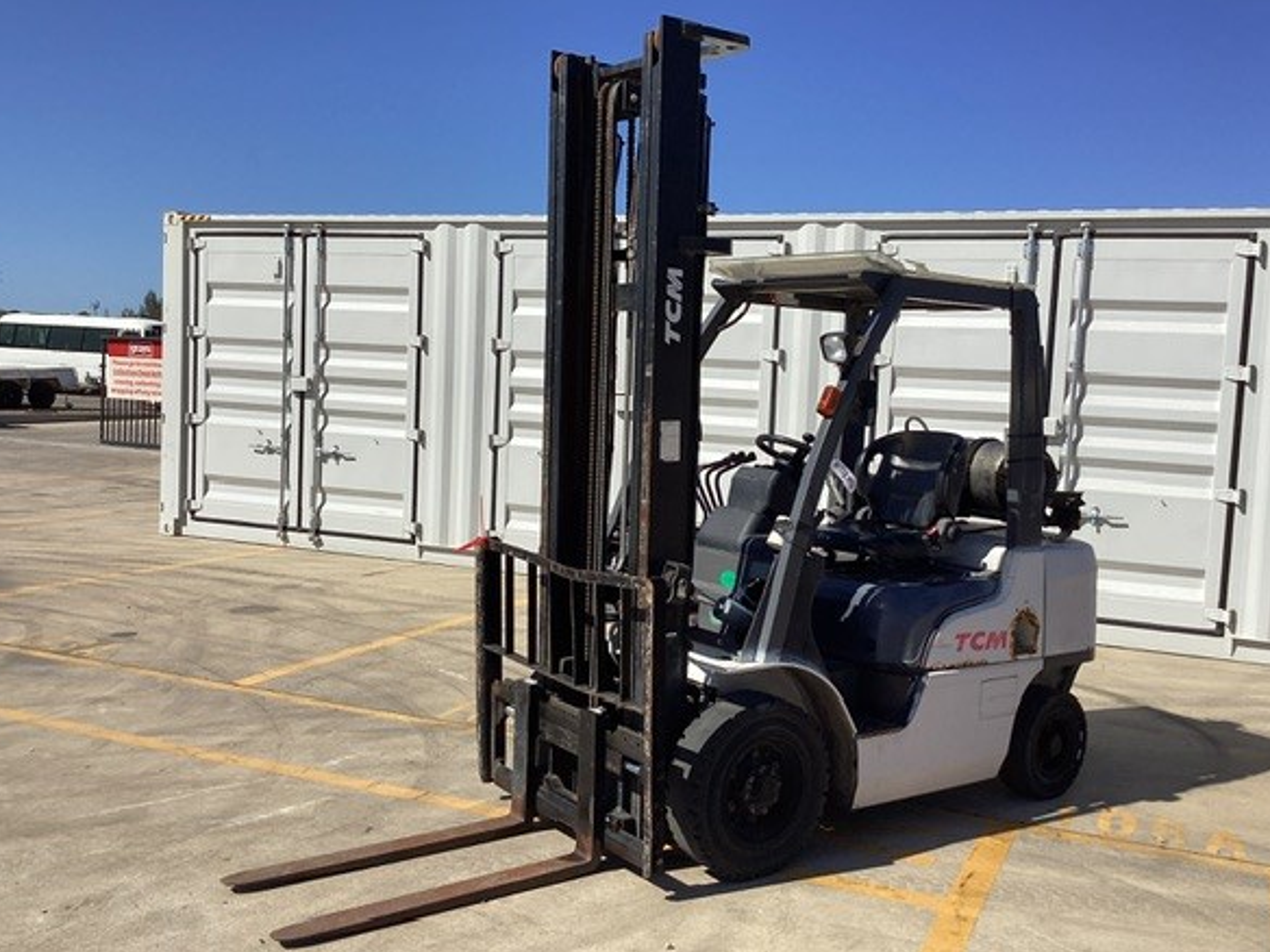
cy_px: 467
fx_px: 1247
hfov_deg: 53.9
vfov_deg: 41.8
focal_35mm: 34
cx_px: 661
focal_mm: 3.3
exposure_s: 1/2398
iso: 25
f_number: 2.4
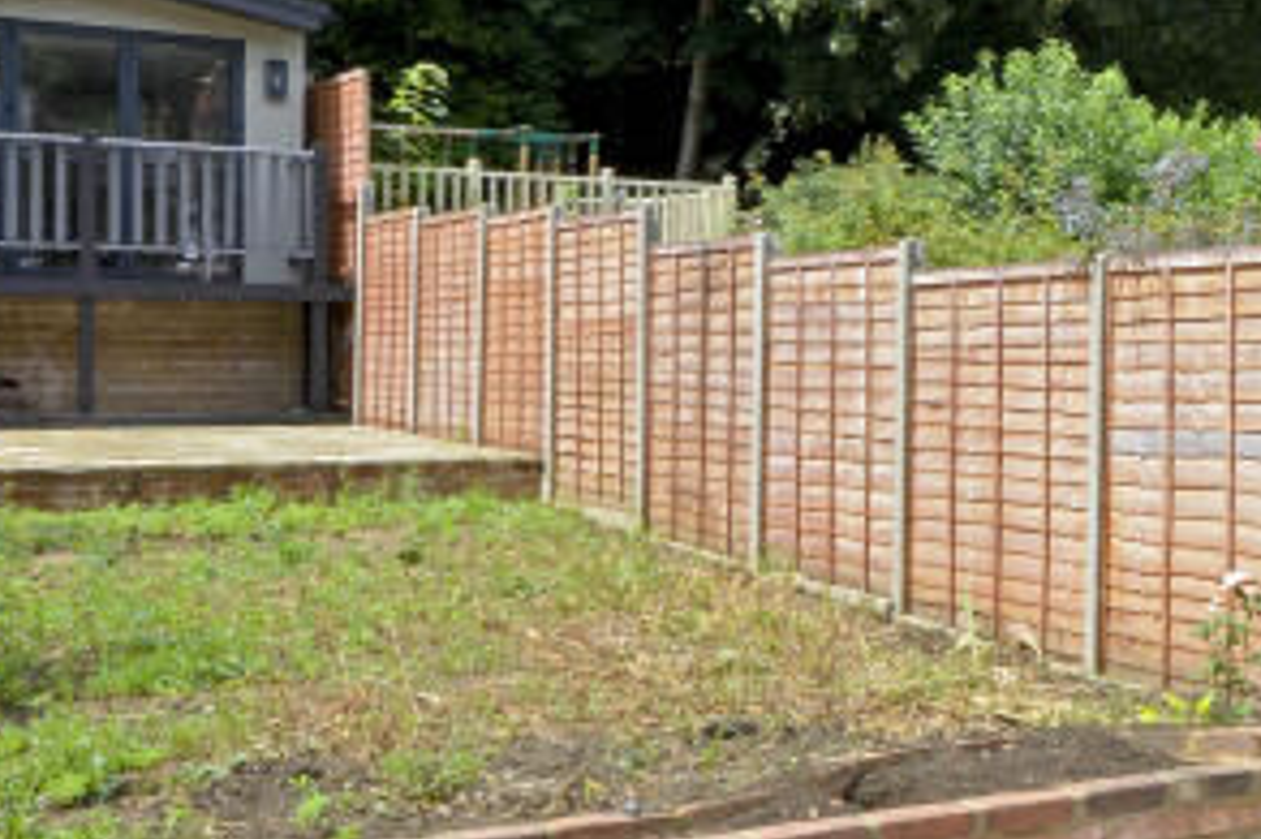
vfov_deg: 24.2
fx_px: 1960
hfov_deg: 28.4
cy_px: 394
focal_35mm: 56
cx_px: 1691
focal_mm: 16
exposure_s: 1/60
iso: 400
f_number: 20
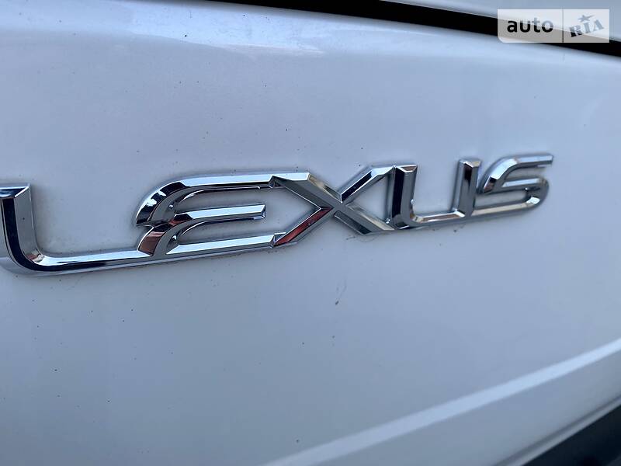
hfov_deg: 67.3
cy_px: 233
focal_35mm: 26
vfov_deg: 53.1
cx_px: 310
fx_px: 466
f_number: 1.8
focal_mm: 4.2
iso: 40
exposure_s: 1/121
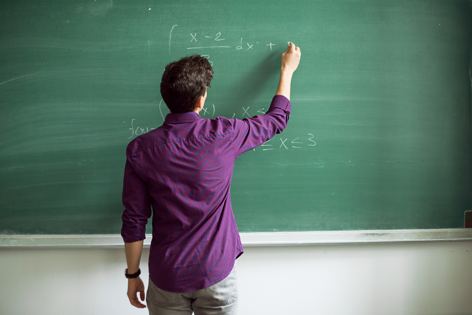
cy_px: 158
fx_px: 656
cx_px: 236
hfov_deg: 39.6
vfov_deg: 27.0
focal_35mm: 50
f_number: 2.2
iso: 500
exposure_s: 1/200
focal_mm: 50
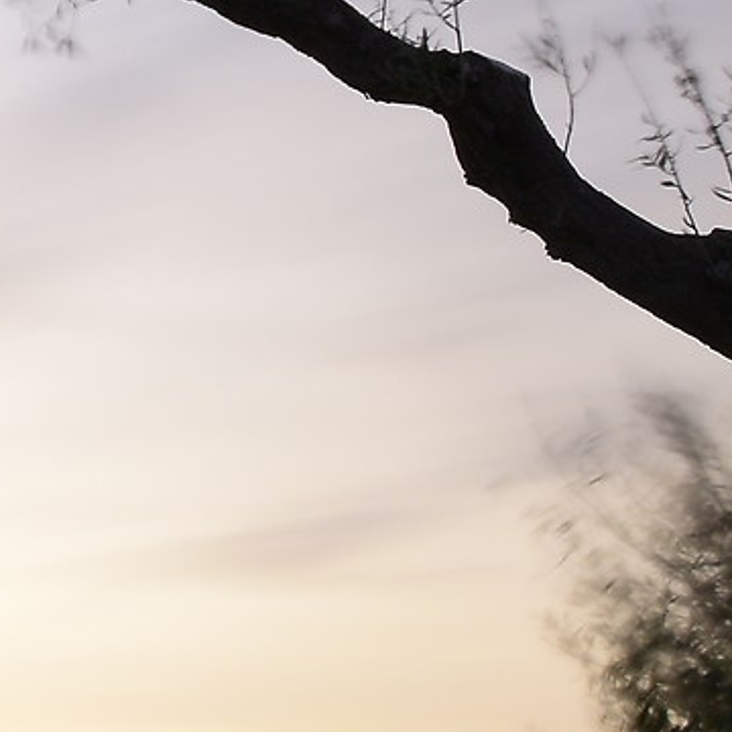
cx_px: -679
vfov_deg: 19.7
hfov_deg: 16.3
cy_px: -16
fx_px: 2034
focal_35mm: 85
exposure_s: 79.8
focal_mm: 10
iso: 100
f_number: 16
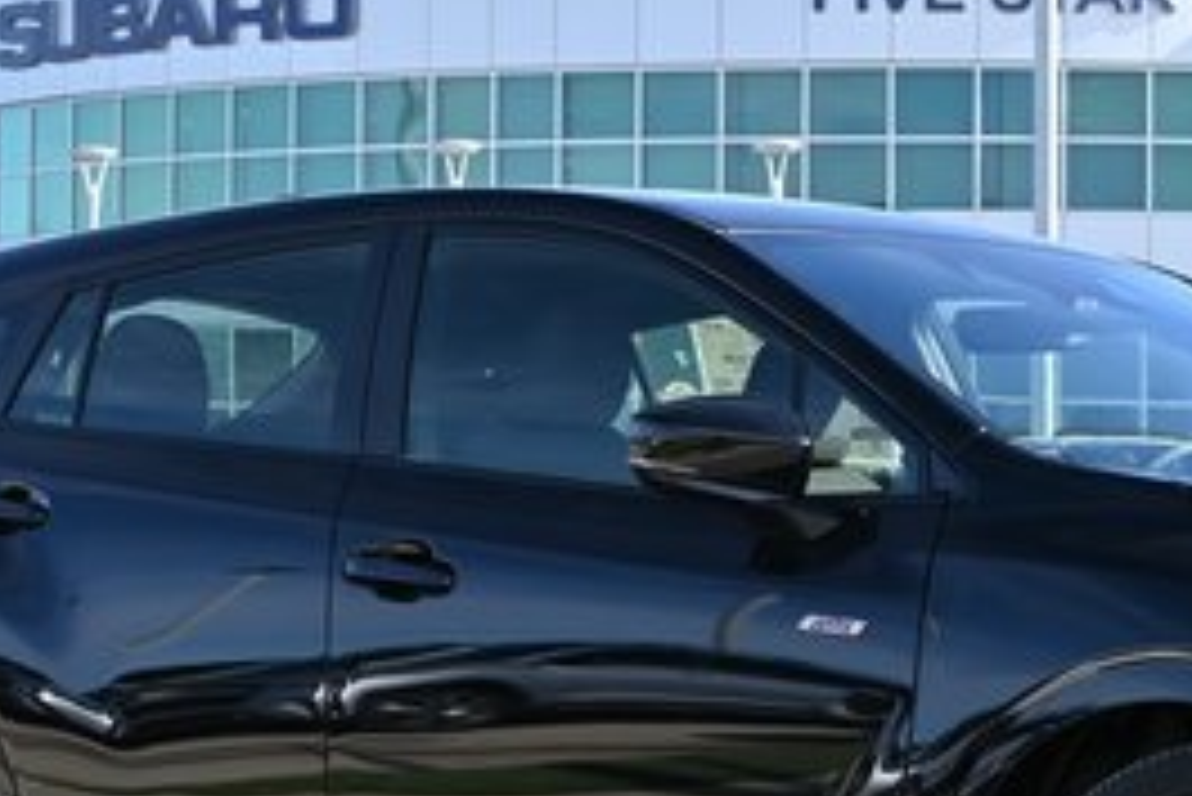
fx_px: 4678
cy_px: 420
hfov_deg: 14.5
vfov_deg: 9.7
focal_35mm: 141
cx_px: 918
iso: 110
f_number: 5.6
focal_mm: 39
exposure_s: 1/250
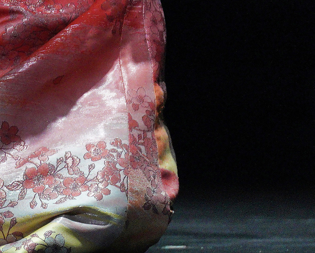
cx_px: 14
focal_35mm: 773
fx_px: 7208
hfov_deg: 2.5
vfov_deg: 2.0
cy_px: -149
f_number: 4
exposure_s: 1/160
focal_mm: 194
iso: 4000
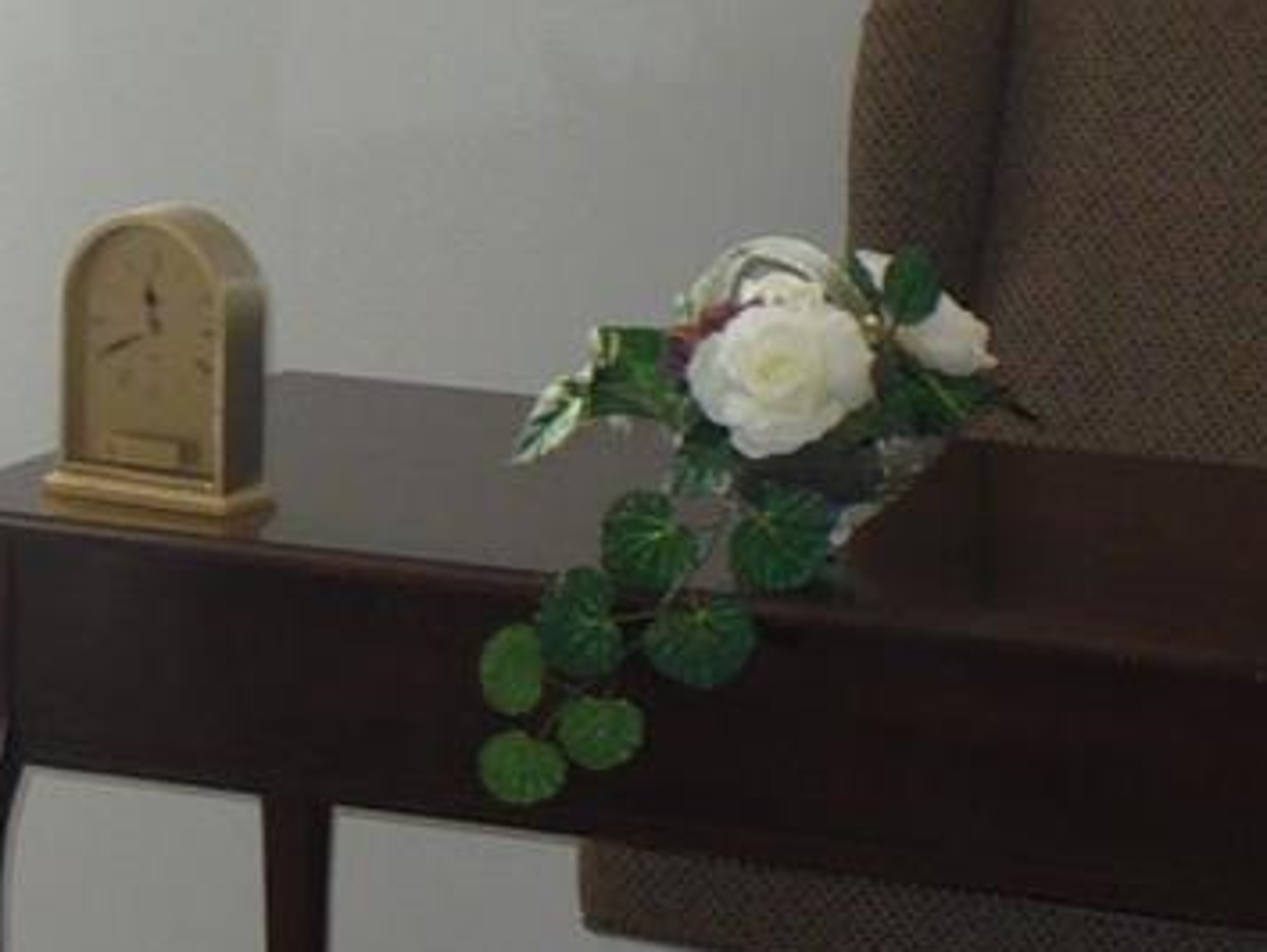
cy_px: 82
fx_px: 6117
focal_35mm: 167
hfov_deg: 11.8
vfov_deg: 8.9
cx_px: 254
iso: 80
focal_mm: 6.1
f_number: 2.8
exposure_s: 1/60
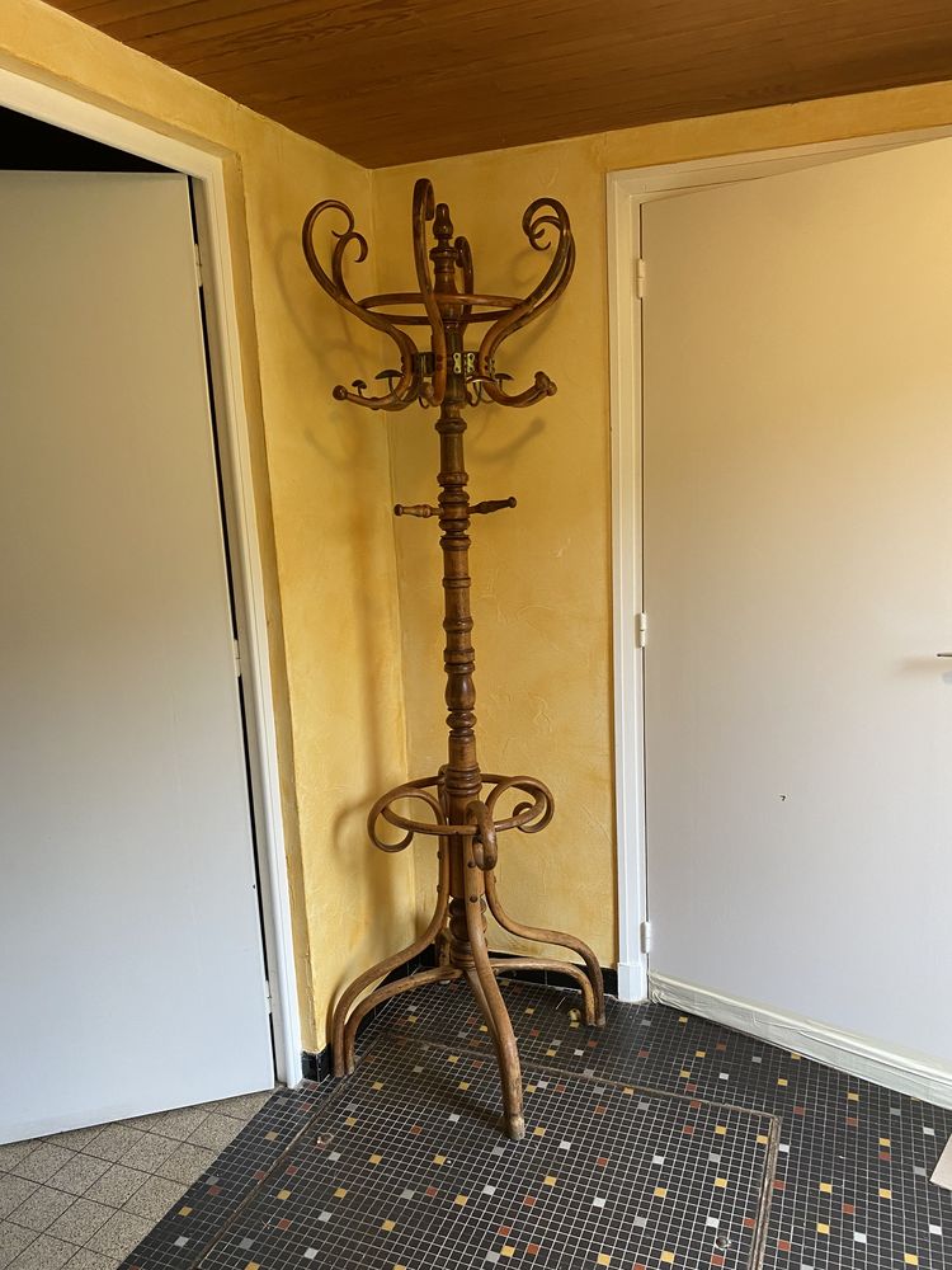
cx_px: 476
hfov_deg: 53.1
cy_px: 635
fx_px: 953
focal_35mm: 26
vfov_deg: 67.3
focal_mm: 4.25
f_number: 1.8
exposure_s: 1/50
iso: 125
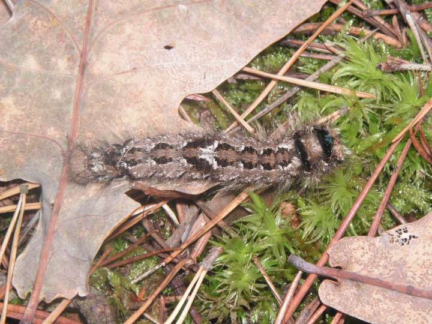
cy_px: 162
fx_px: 899
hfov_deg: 27.0
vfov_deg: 20.4
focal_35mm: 72
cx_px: 216
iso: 160
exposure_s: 1/90
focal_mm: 12
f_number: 8
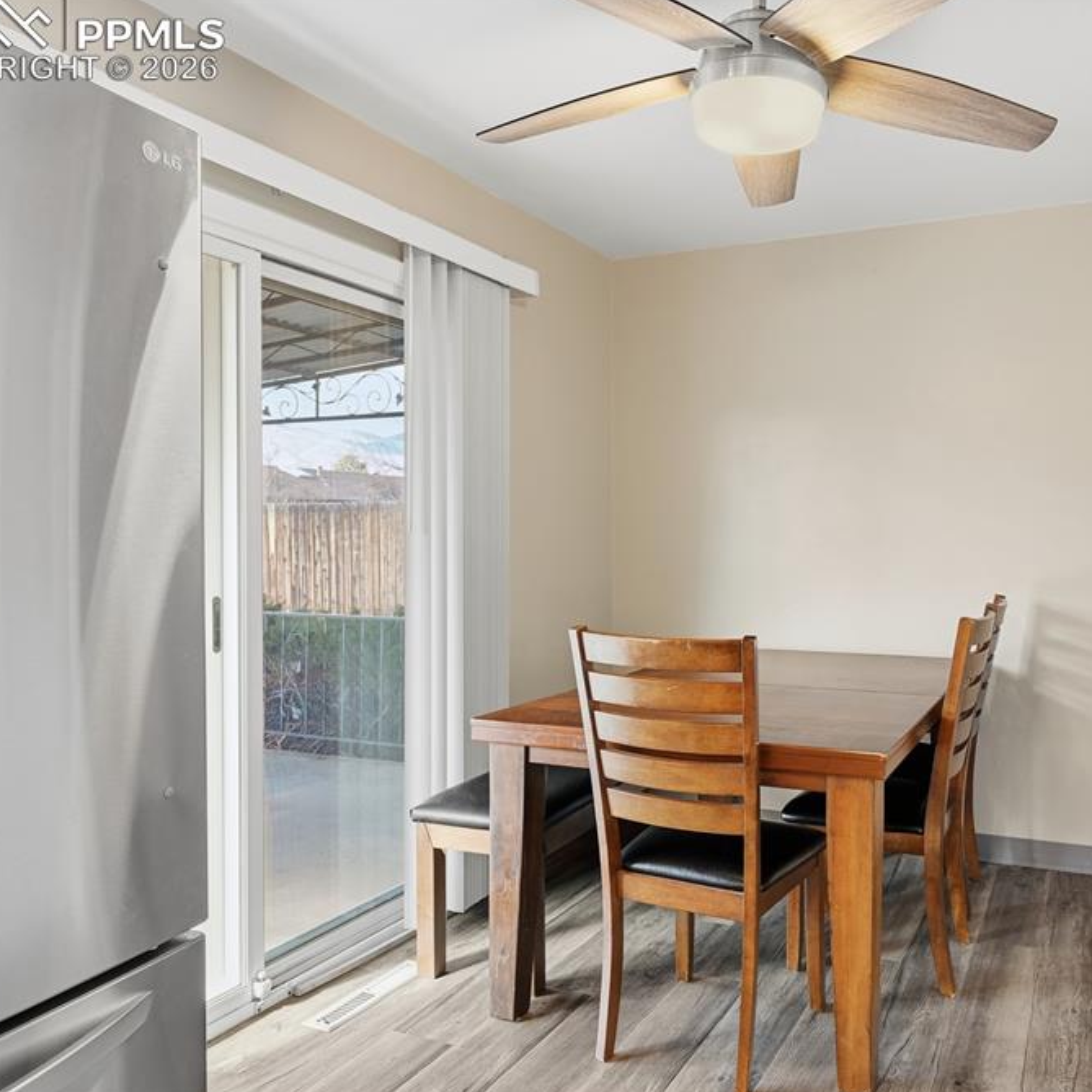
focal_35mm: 26
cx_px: 733
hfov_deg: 59.5
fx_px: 928
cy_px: 546
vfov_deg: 60.9
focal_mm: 20
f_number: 11
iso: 800
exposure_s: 1/20
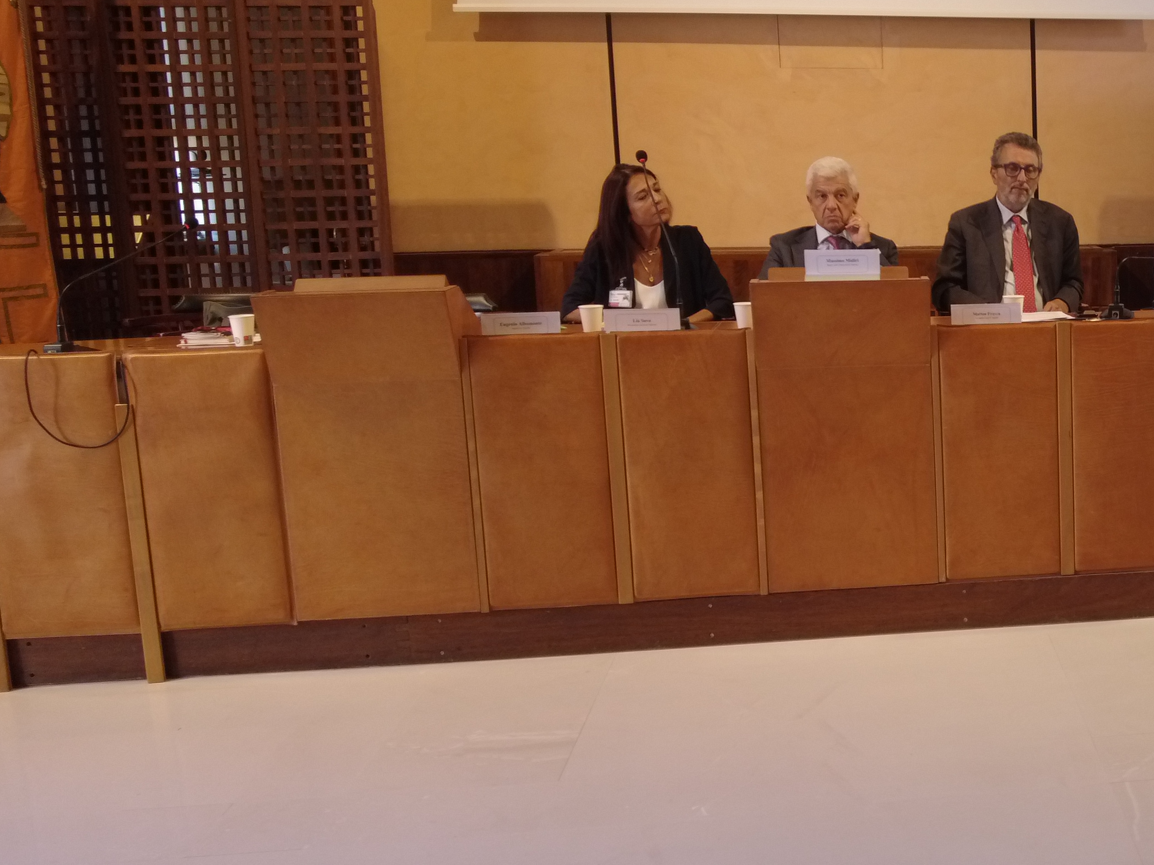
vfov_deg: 32.9
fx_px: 1467
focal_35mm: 44
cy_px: 409
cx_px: 1155
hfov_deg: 38.2
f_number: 1.8
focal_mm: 4.4
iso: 200
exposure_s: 1/15
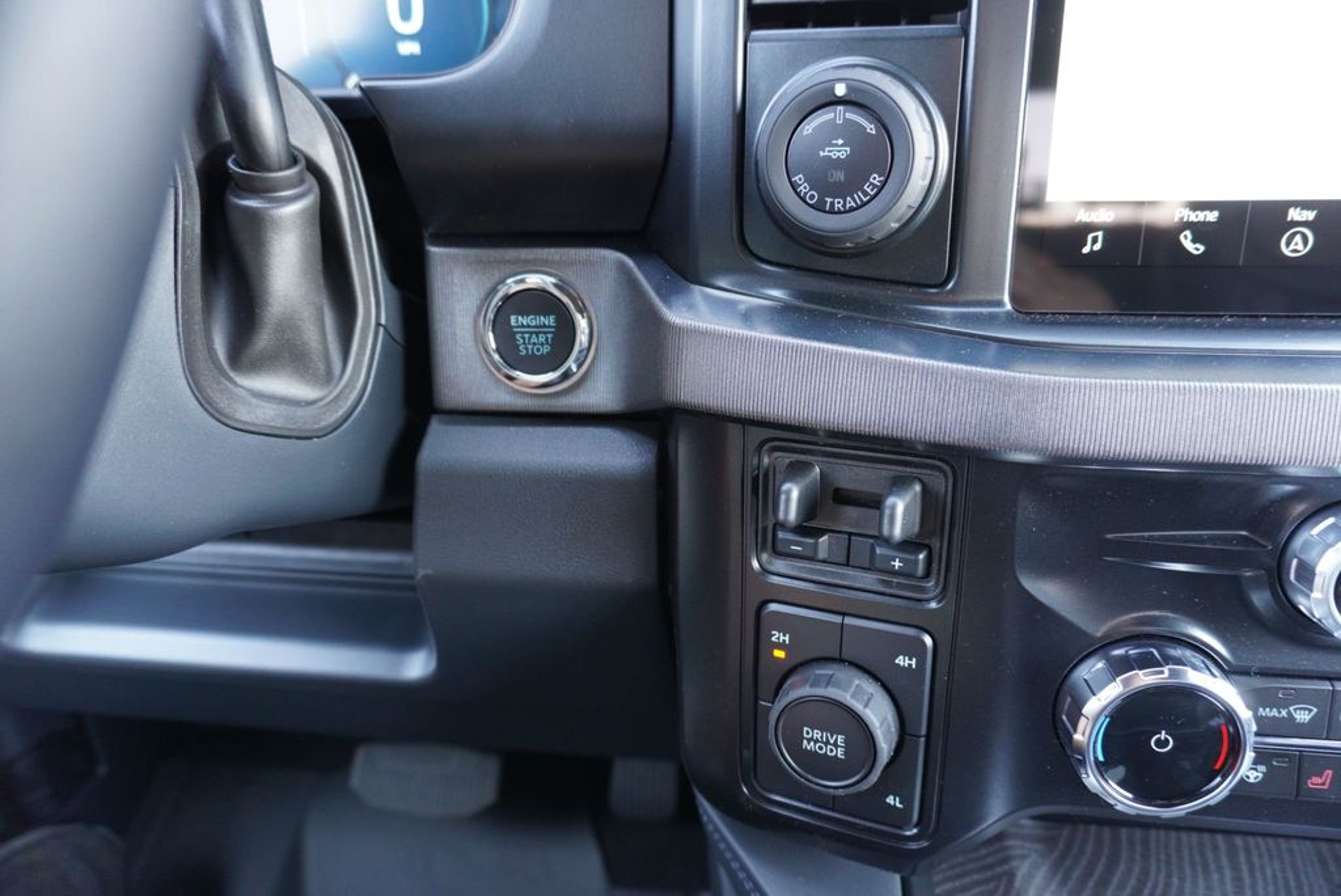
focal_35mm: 24
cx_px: 670
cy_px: 448
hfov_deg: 73.7
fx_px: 894
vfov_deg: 53.2
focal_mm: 16
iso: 1000
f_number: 3.5
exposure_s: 1/60
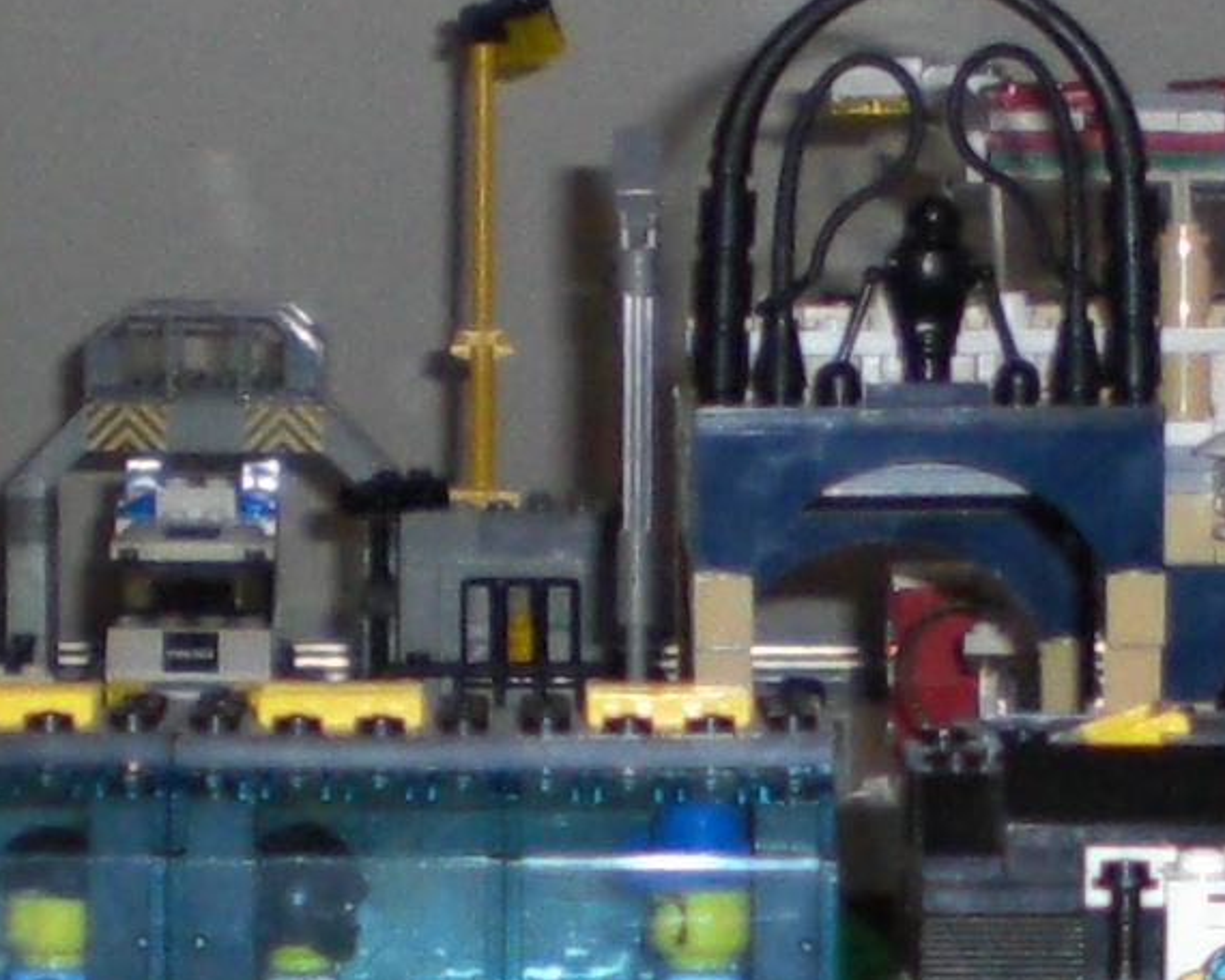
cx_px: 1025
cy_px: 941
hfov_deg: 9.6
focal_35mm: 200
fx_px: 7251
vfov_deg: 7.7
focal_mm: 6.3
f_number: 3.1
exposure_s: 1/60
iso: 200
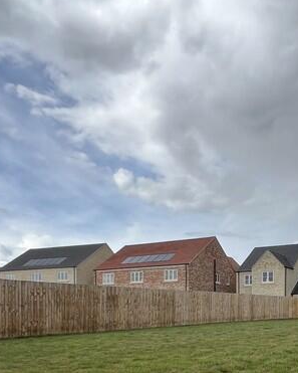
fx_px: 386
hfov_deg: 40.2
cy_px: 327
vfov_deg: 47.0
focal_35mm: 35
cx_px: 247
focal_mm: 1.57
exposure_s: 1/1155
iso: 32
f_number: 1.8
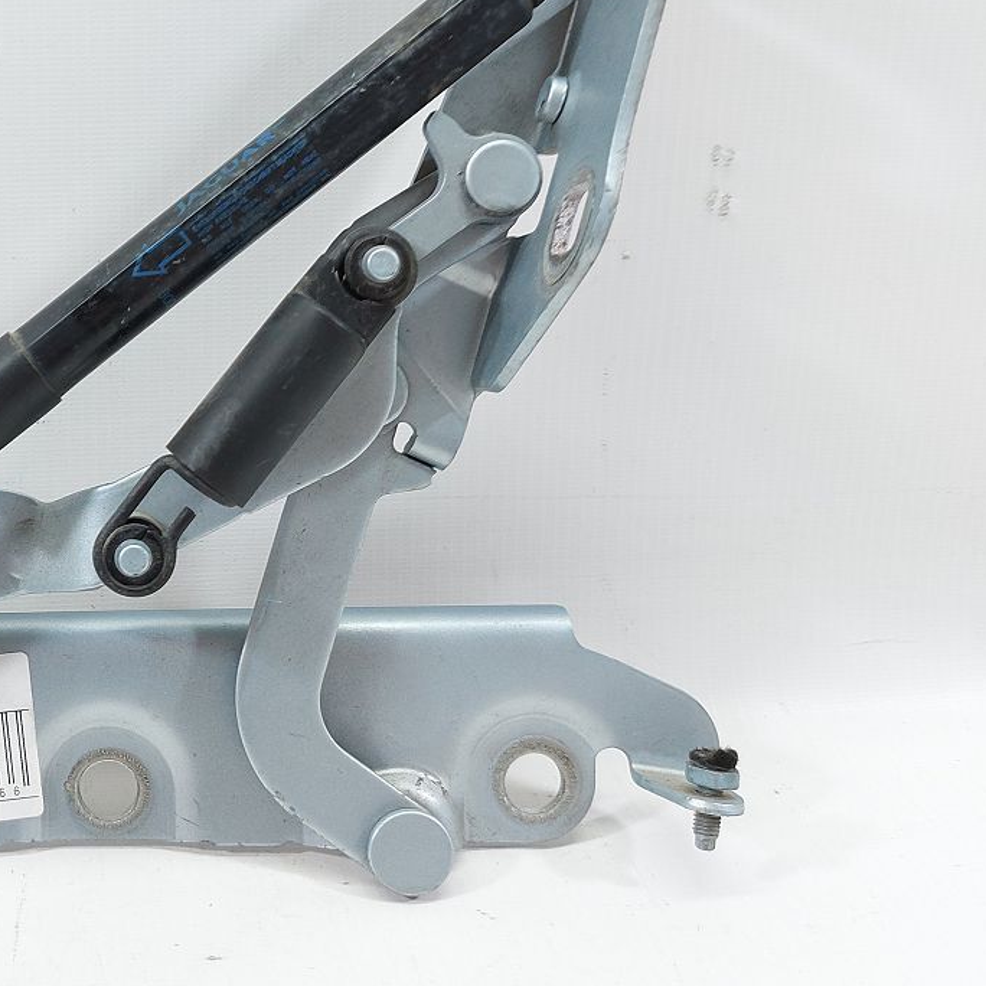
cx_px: 80
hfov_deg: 36.5
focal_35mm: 43
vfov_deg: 38.8
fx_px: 1386
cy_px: 343
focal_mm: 5.23
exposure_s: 1/50
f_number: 1.8
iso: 80
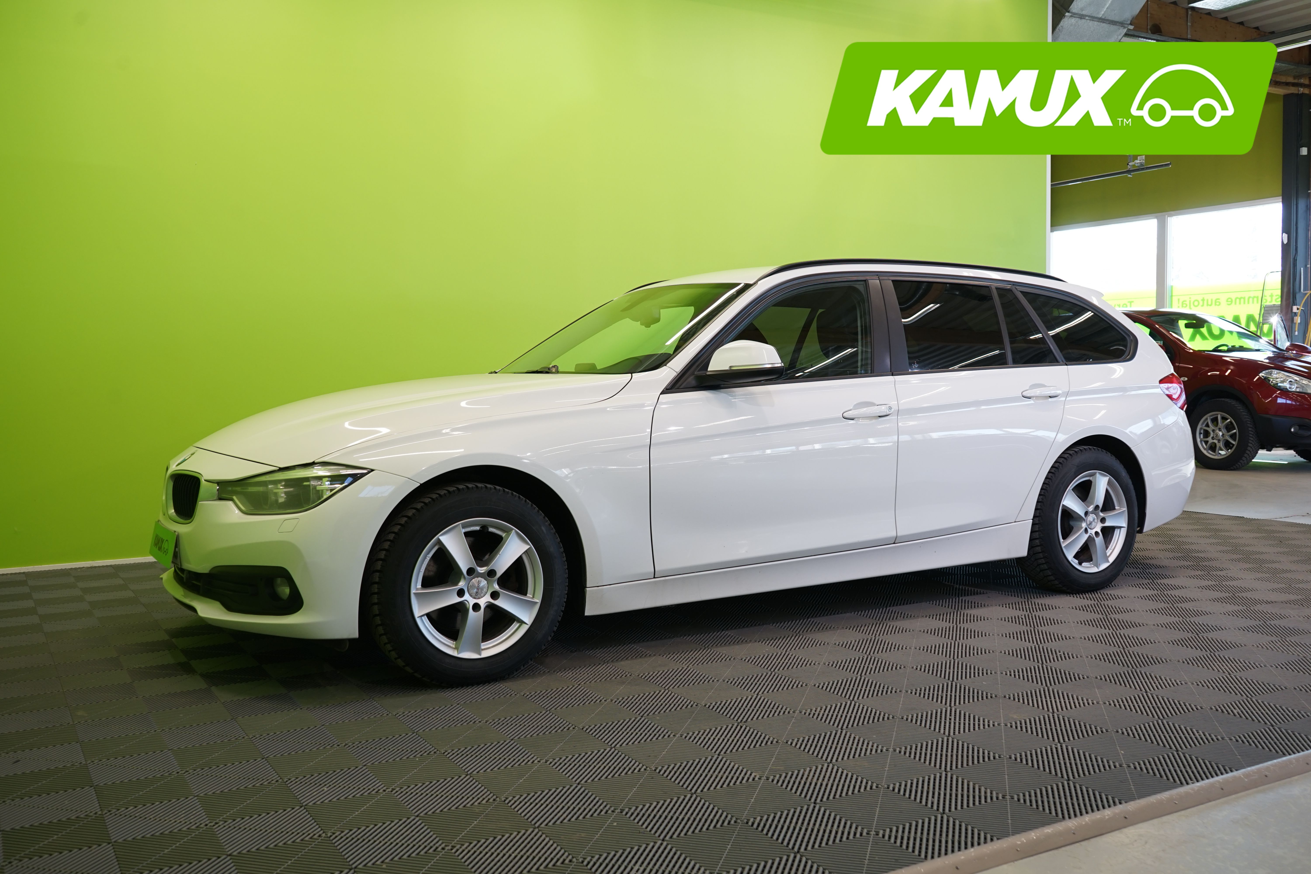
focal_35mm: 32
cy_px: 437
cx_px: 656
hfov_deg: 58.7
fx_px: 1165
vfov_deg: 41.1
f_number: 6.3
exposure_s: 1/30
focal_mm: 32
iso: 400
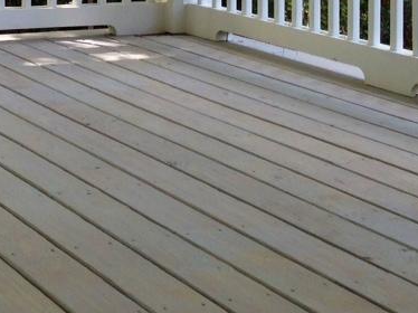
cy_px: -134
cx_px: 13
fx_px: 1364
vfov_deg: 12.5
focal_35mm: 113
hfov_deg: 17.1
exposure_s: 1/185
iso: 50
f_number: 2.4
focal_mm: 4.13
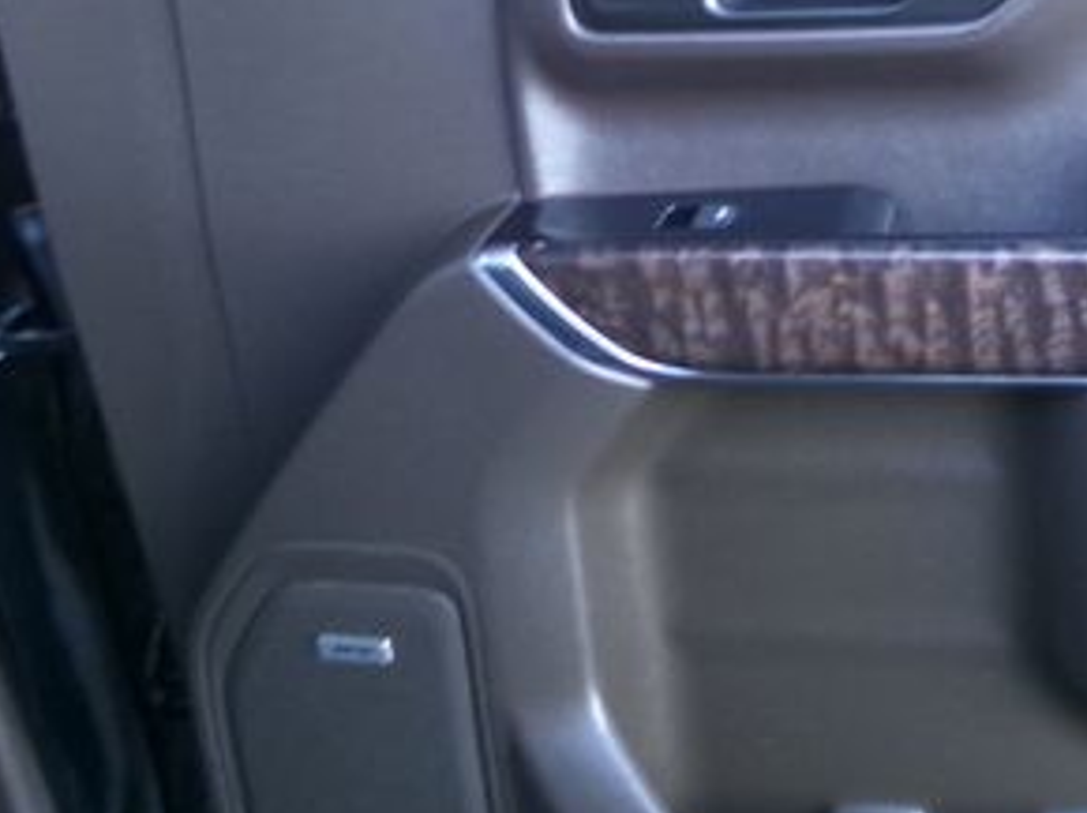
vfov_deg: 27.1
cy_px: 199
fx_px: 1663
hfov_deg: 33.4
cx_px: 1065
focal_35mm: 53
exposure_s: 1/17
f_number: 3.7
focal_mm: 4.3
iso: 308
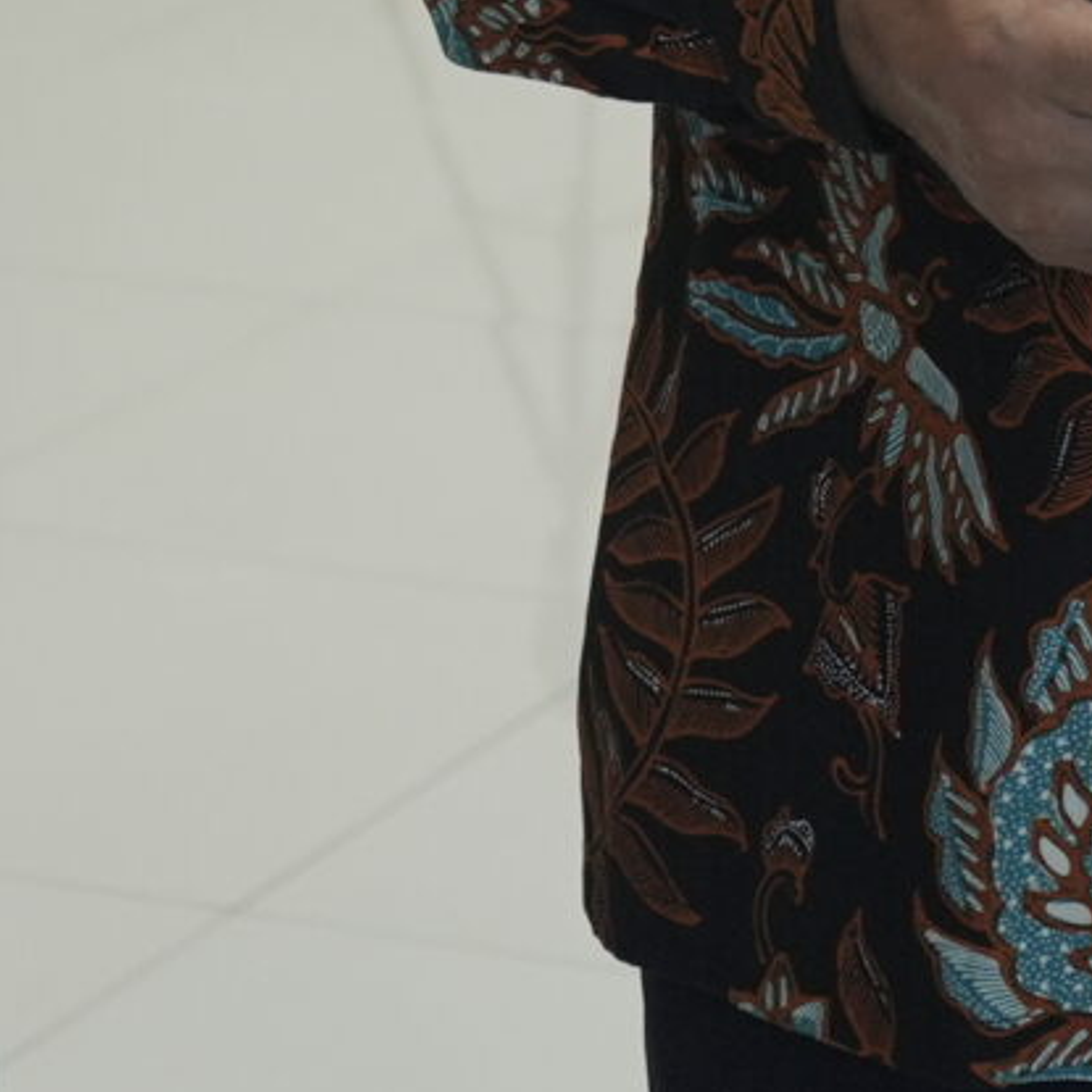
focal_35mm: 197
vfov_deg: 8.5
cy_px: -962
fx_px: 7017
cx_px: 1300
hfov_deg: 8.8
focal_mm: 25
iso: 400
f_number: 2.8
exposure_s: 1/125
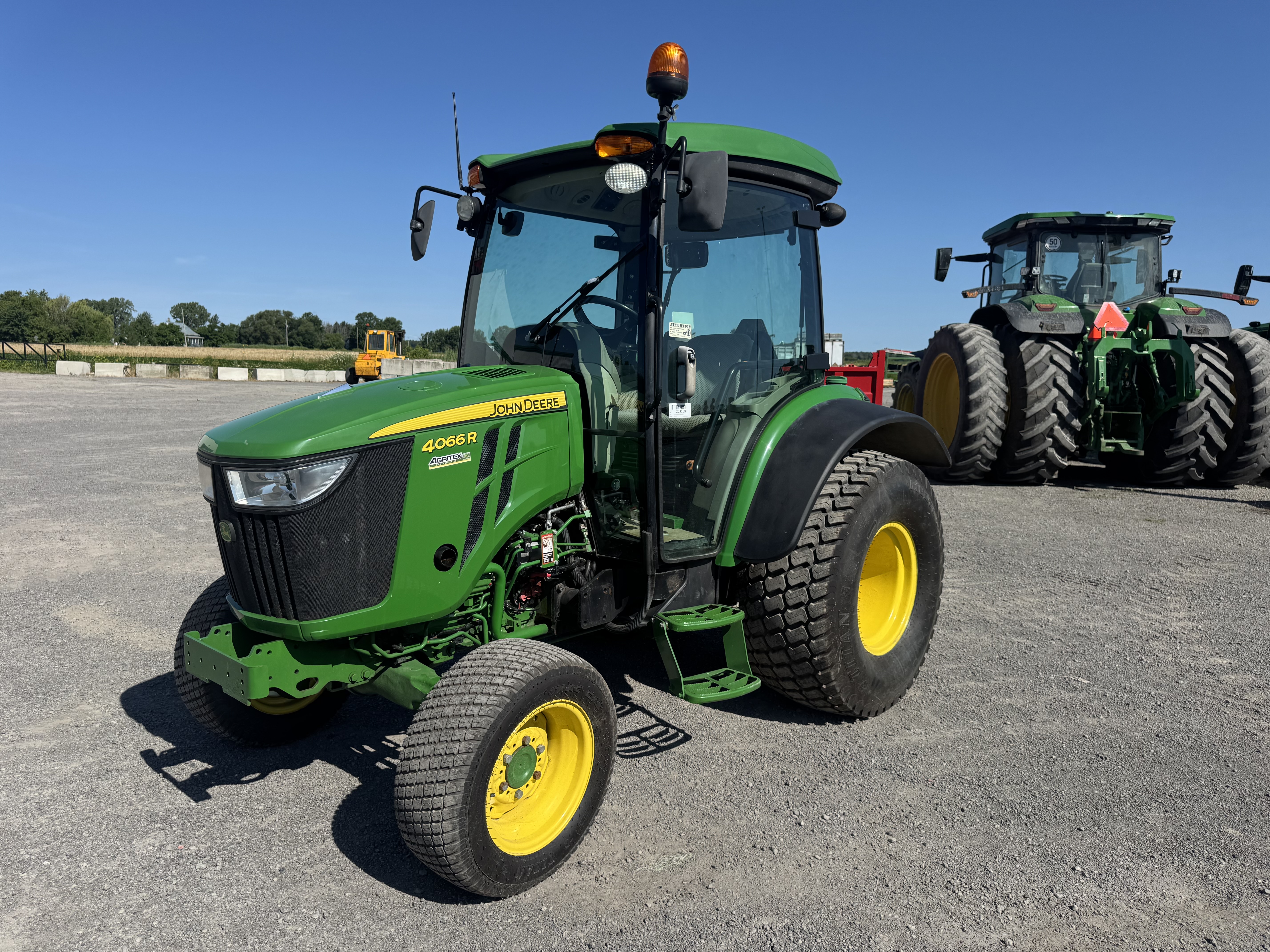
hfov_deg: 71.6
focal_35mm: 24
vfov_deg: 56.8
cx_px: 635
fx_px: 881
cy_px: 476
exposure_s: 1/5348
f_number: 1.78
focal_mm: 6.76
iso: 80
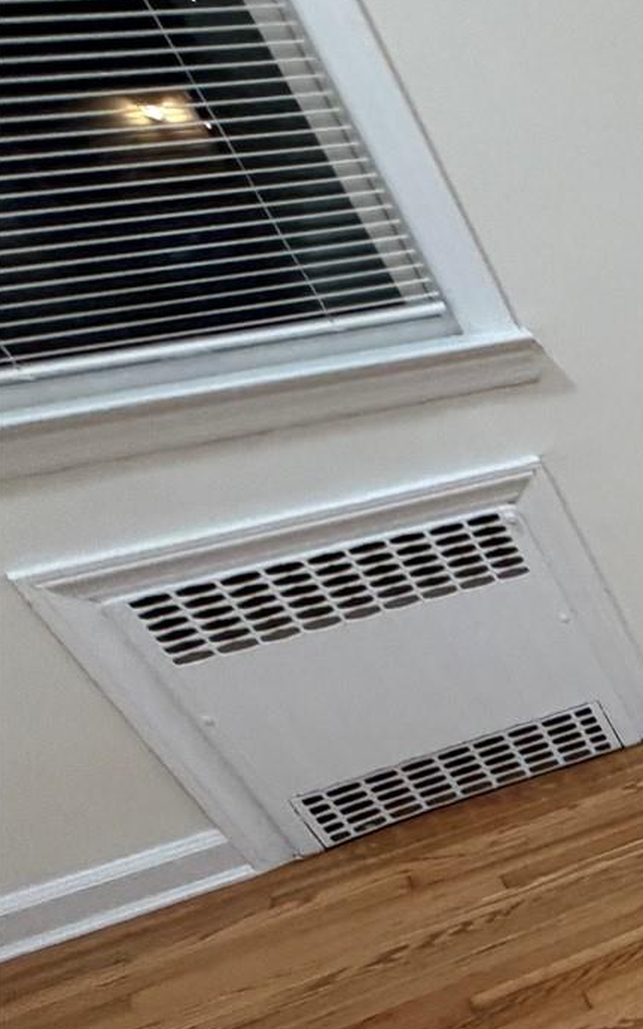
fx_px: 1233
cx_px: 1518
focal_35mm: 44
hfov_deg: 15.6
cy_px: 859
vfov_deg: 42.7
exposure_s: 1/120
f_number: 2.2
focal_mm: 2.22
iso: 320
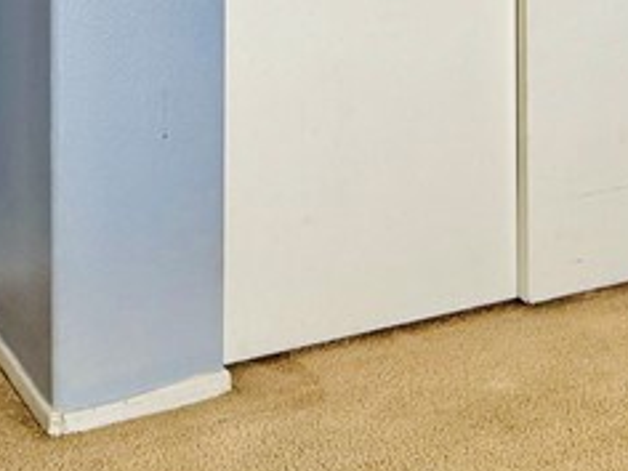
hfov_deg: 18.7
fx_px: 1887
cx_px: 492
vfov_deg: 13.0
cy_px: -346
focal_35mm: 104
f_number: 1.78
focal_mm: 6.76
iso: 100
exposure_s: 1/121
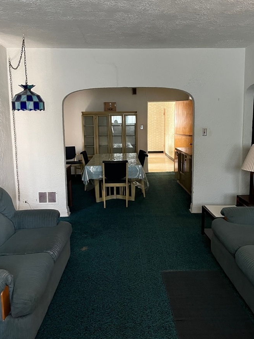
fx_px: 313
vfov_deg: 56.8
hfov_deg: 44.1
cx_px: 135
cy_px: 161
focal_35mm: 32
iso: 500
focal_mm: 5.1
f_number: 1.6
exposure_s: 1/40
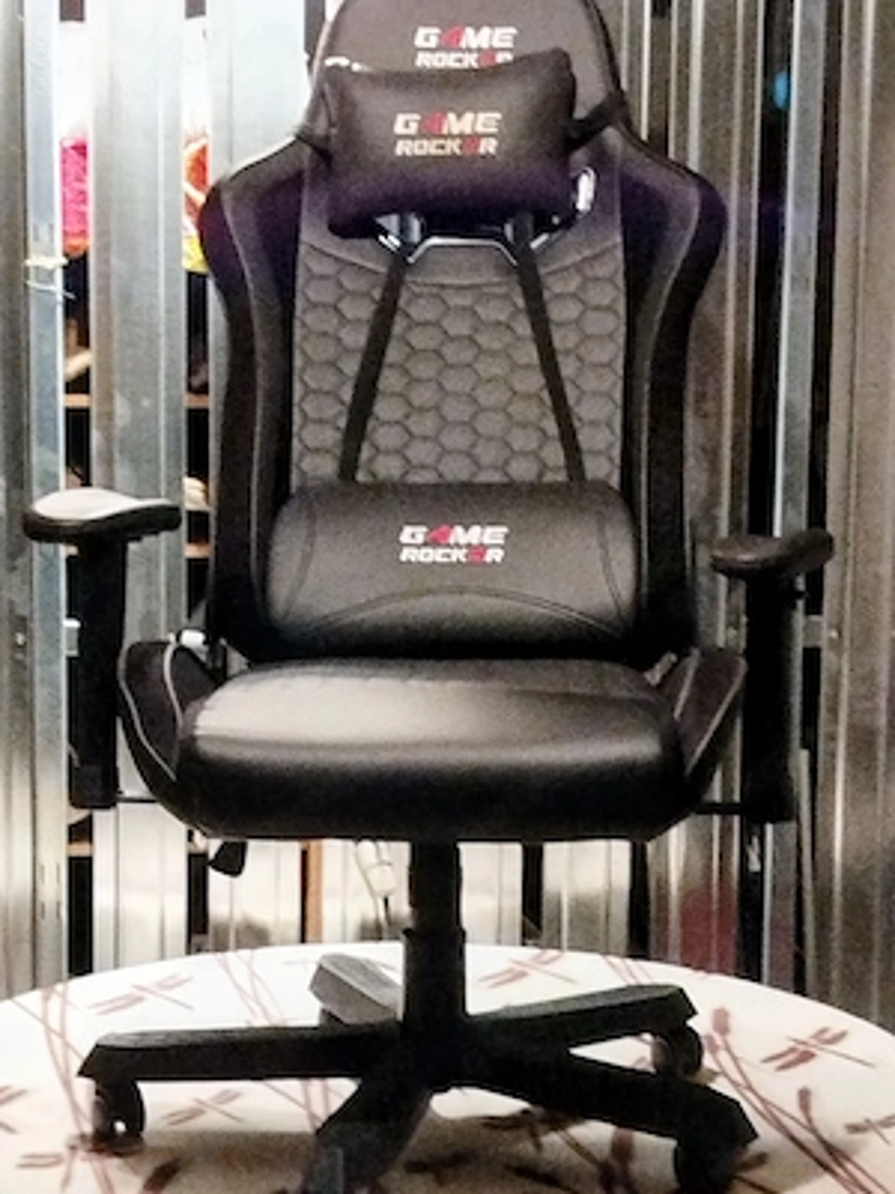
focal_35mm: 72
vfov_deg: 27.0
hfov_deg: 20.4
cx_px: 448
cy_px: 597
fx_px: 2482
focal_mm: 5.31
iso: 640
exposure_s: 1/17
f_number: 1.7
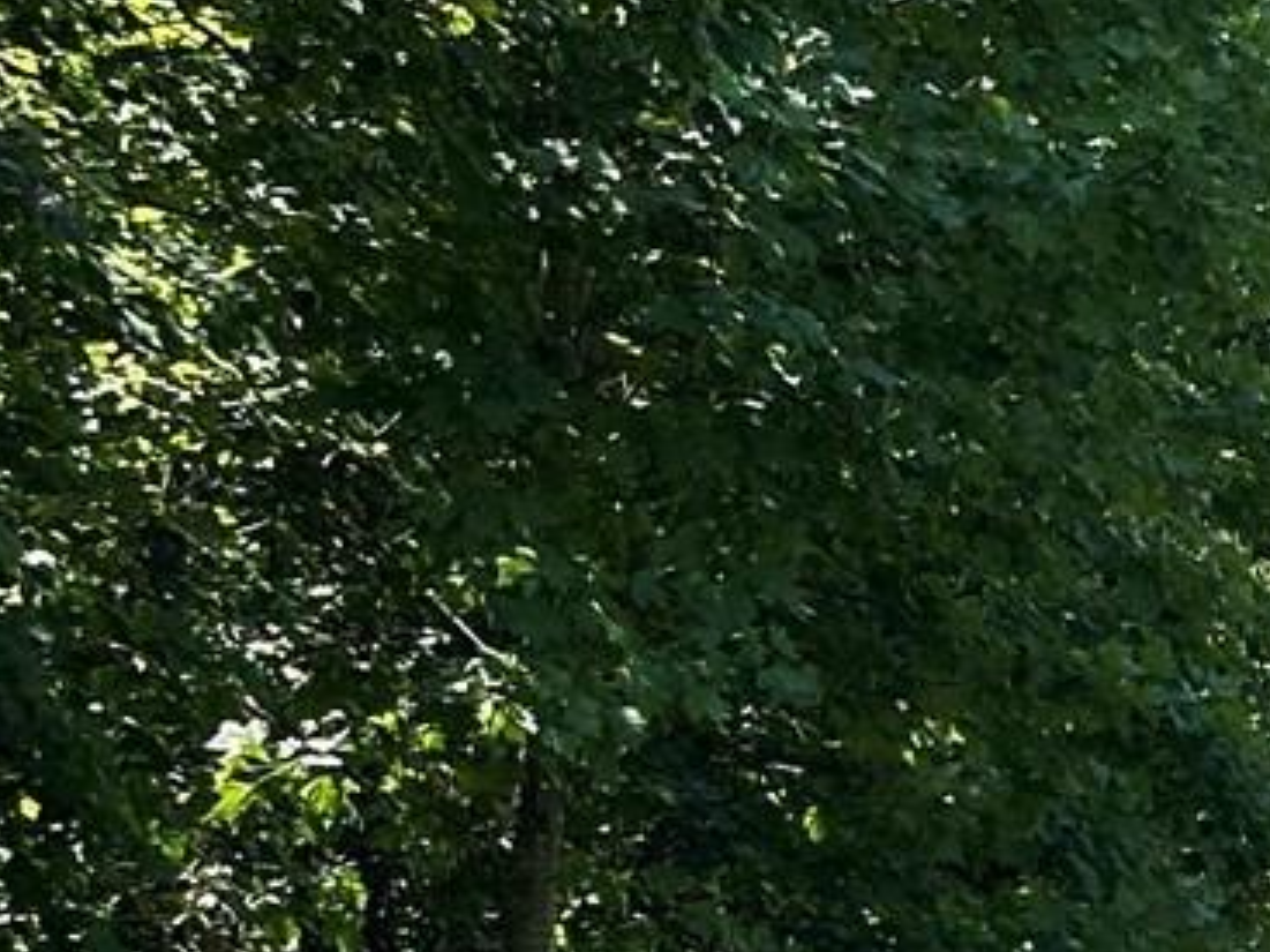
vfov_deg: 10.2
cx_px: 2921
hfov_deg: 11.5
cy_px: 793
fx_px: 5318
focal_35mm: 145
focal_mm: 5.7
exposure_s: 1/2571
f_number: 1.5
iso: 50
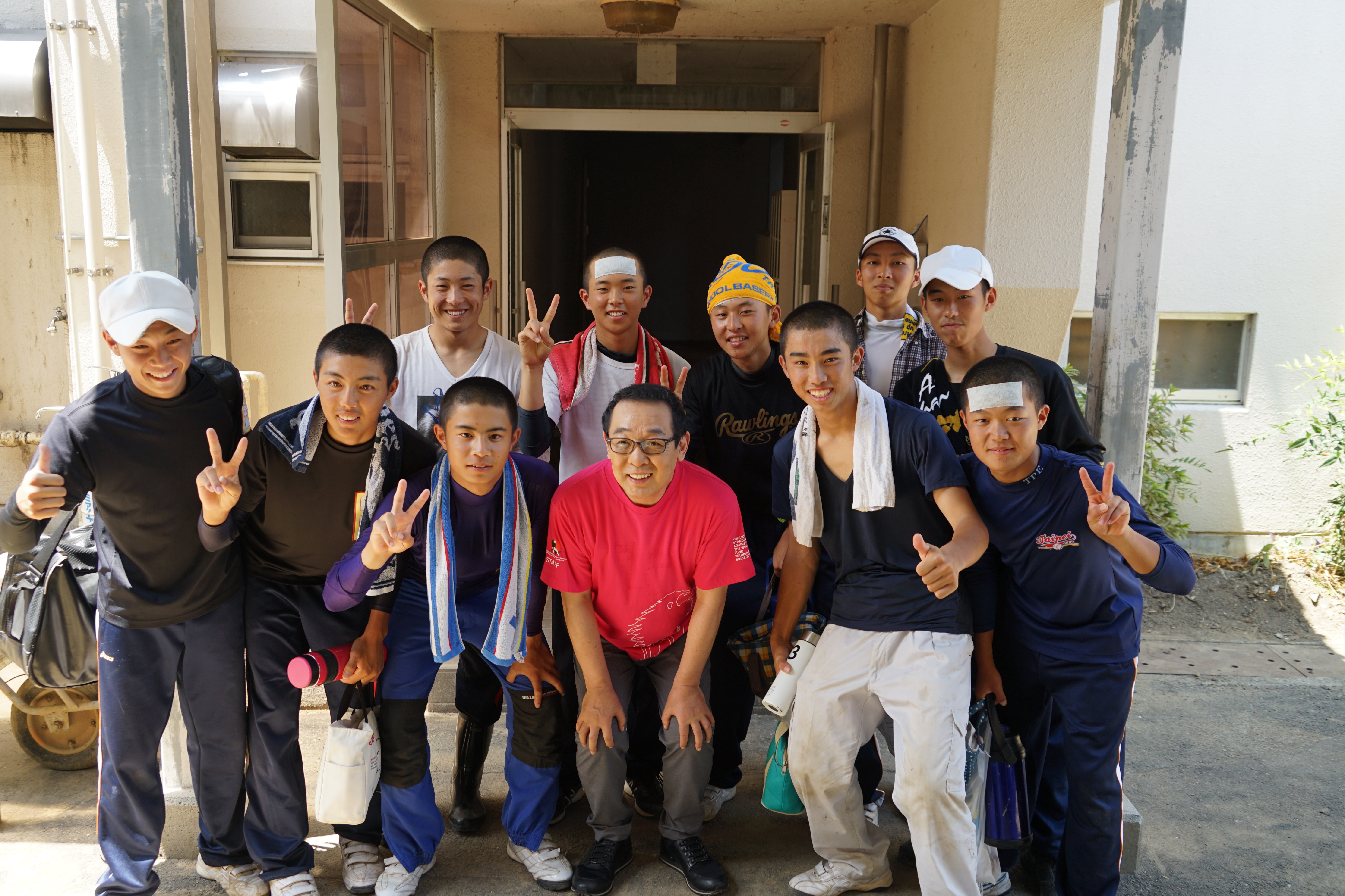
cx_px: 662
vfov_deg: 42.3
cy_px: 443
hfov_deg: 60.3
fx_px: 1158
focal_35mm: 31
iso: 100
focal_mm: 30
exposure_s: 1/80
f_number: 5
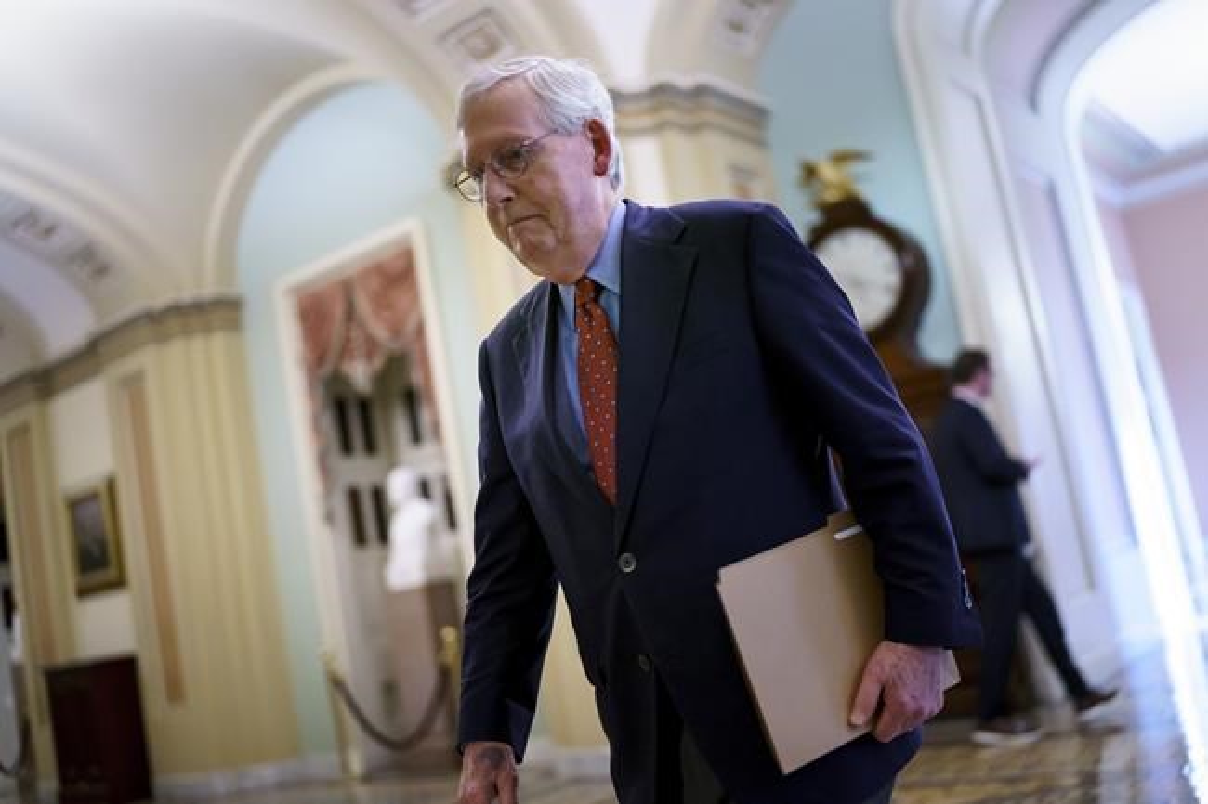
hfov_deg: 54.4
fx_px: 1174
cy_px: 402
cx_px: 604
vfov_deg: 37.8
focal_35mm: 35
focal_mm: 35
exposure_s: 1/500
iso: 2500
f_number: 1.4
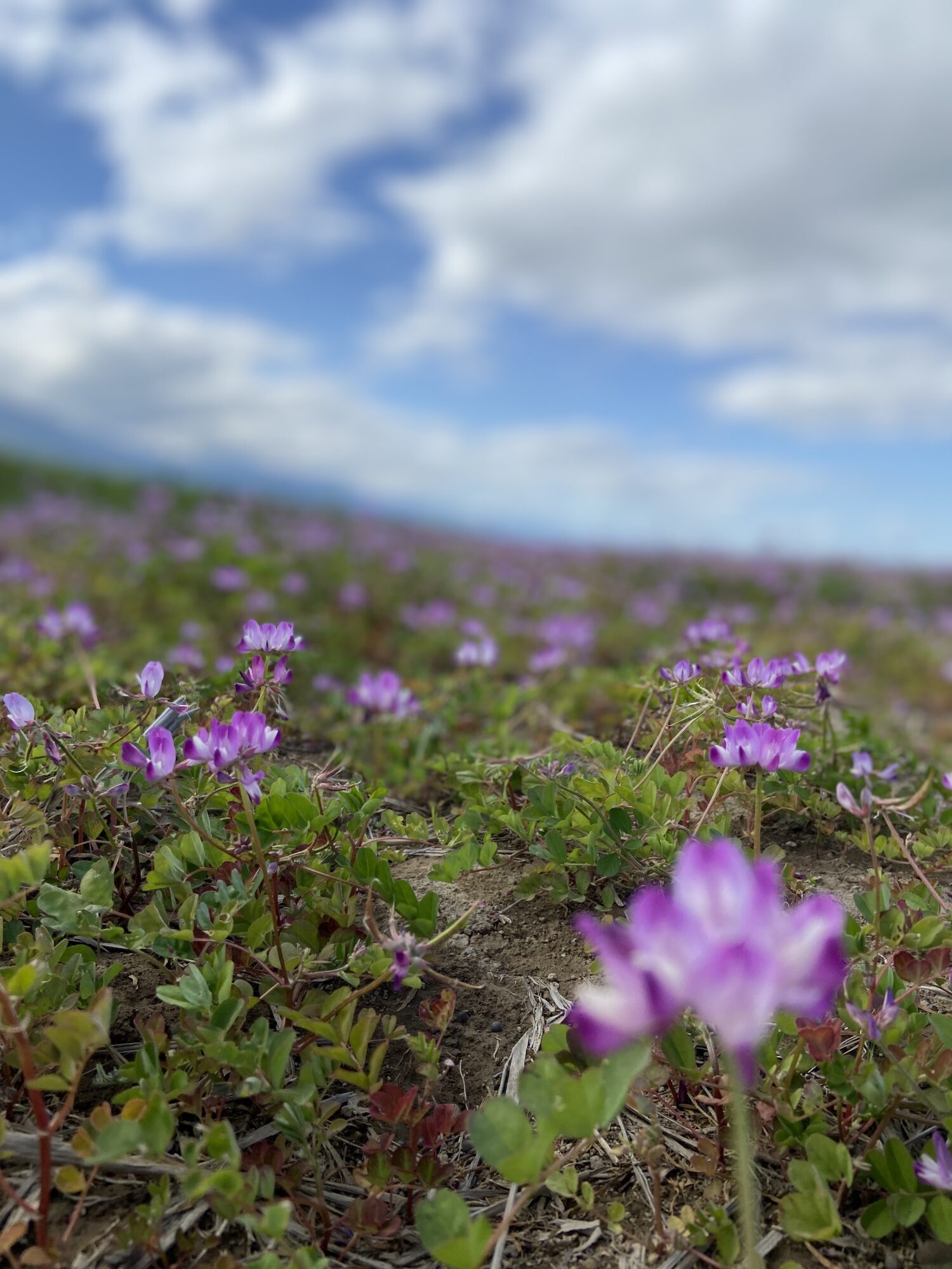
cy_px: 634
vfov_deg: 67.3
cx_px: 476
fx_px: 953
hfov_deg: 53.1
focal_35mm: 26
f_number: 1.8
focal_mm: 4.25
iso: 32
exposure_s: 1/2890
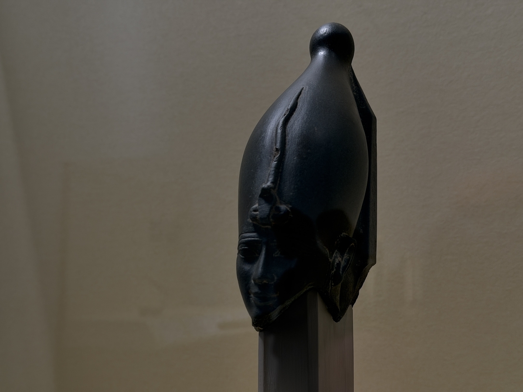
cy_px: 196
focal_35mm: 48
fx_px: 725
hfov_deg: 39.7
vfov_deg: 30.3
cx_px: 262
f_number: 1.78
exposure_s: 1/120
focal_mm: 6.76
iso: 125
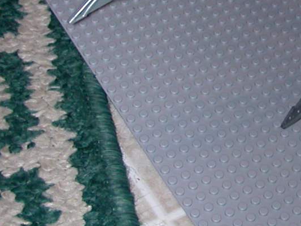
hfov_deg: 16.9
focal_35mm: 111
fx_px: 965
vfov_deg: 13.2
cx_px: 367
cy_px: 10
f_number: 2.7
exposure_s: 1/59.9
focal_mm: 5.6
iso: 100
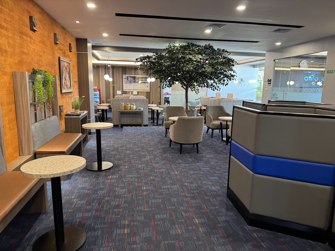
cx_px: 168
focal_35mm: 24
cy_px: 126
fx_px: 232
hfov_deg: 71.6
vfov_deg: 56.8
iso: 400
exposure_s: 1/50
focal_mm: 6.76
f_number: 1.78
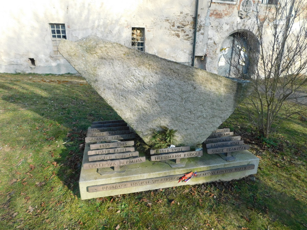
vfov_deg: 58.9
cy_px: 115
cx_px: 154
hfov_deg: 73.9
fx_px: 204
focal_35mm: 23
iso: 125
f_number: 3
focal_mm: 4
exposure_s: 1/400
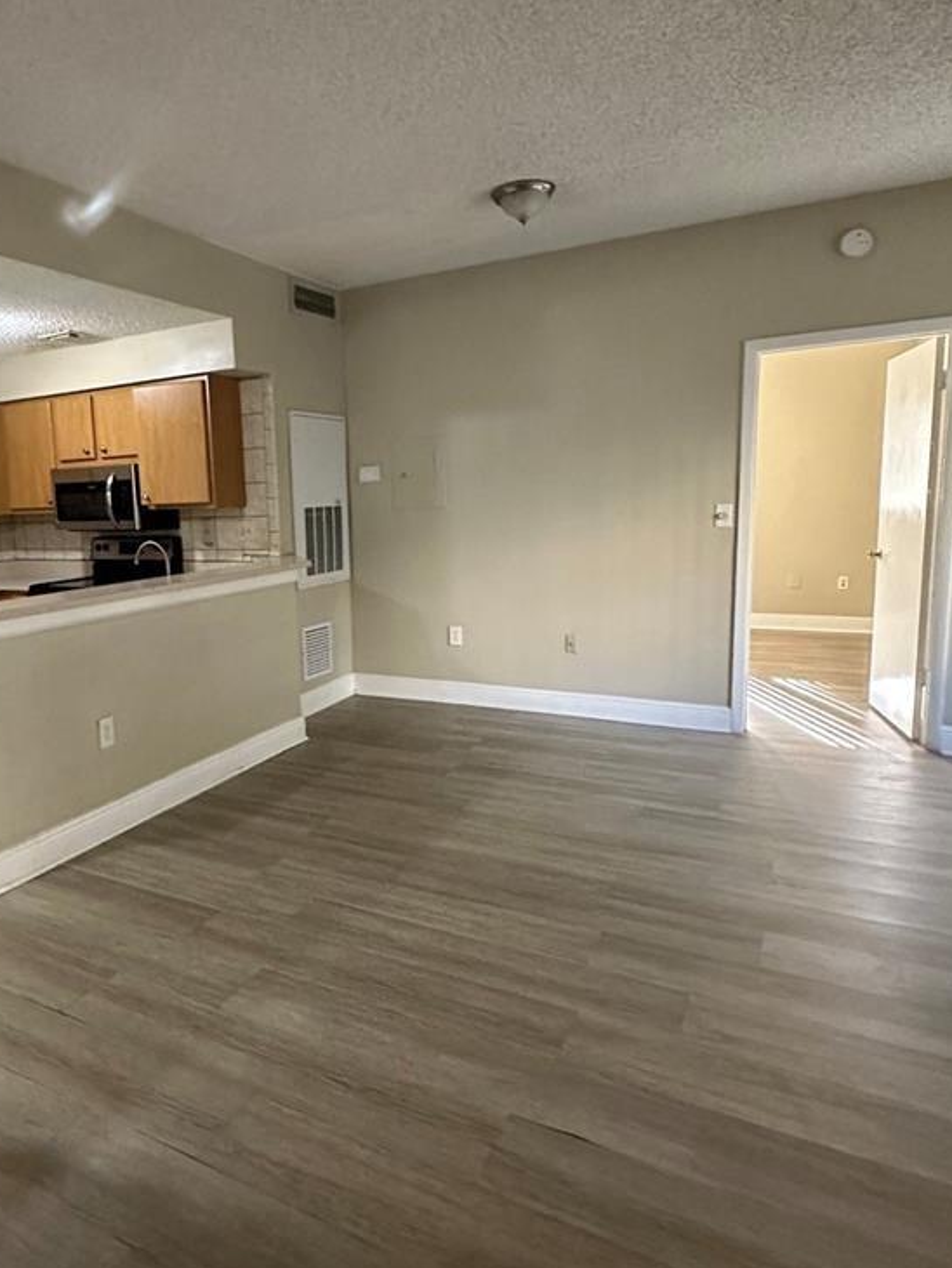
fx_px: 843
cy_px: 625
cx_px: 311
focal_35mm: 23
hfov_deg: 57.5
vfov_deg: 73.9
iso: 800
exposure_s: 1/60
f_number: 2.2
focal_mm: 2.22
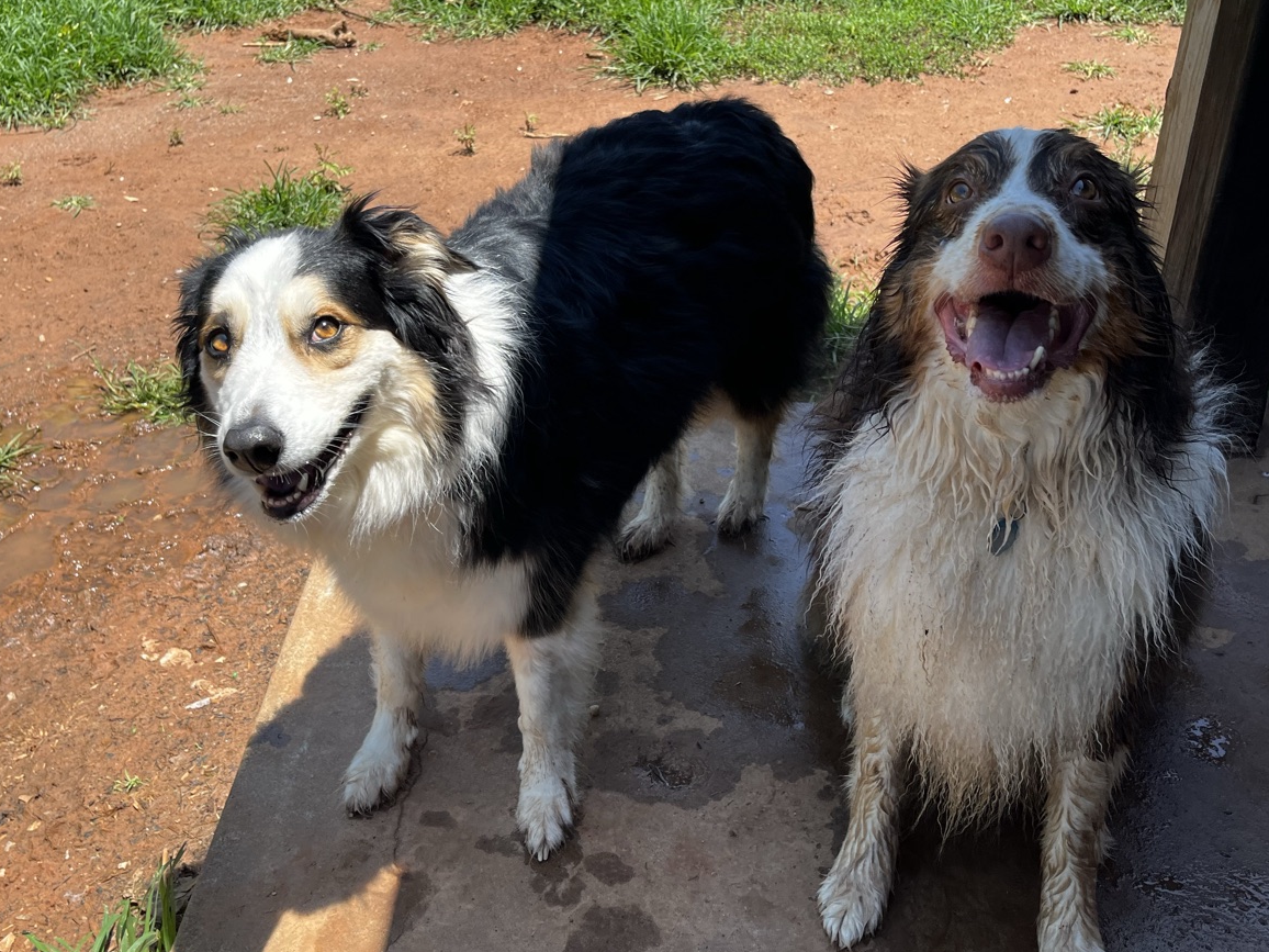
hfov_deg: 51.4
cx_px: 647
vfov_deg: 39.6
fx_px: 1320
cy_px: 516
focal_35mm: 36
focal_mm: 5.1
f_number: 1.6
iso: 50
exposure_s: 1/1140
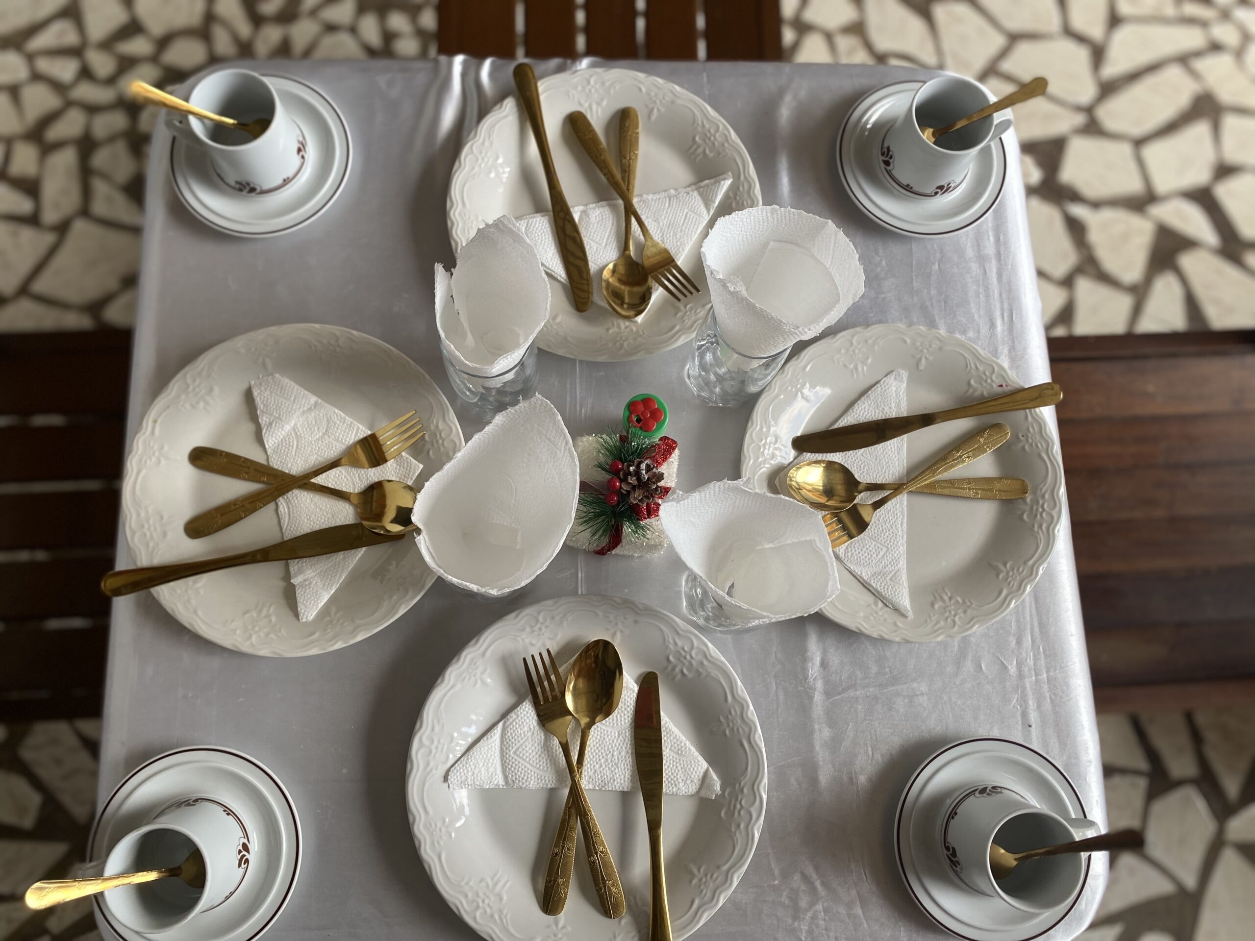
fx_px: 943
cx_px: 628
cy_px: 470
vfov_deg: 53.1
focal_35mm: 26
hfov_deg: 67.3
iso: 32
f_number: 1.8
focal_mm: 4.25
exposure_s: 1/122
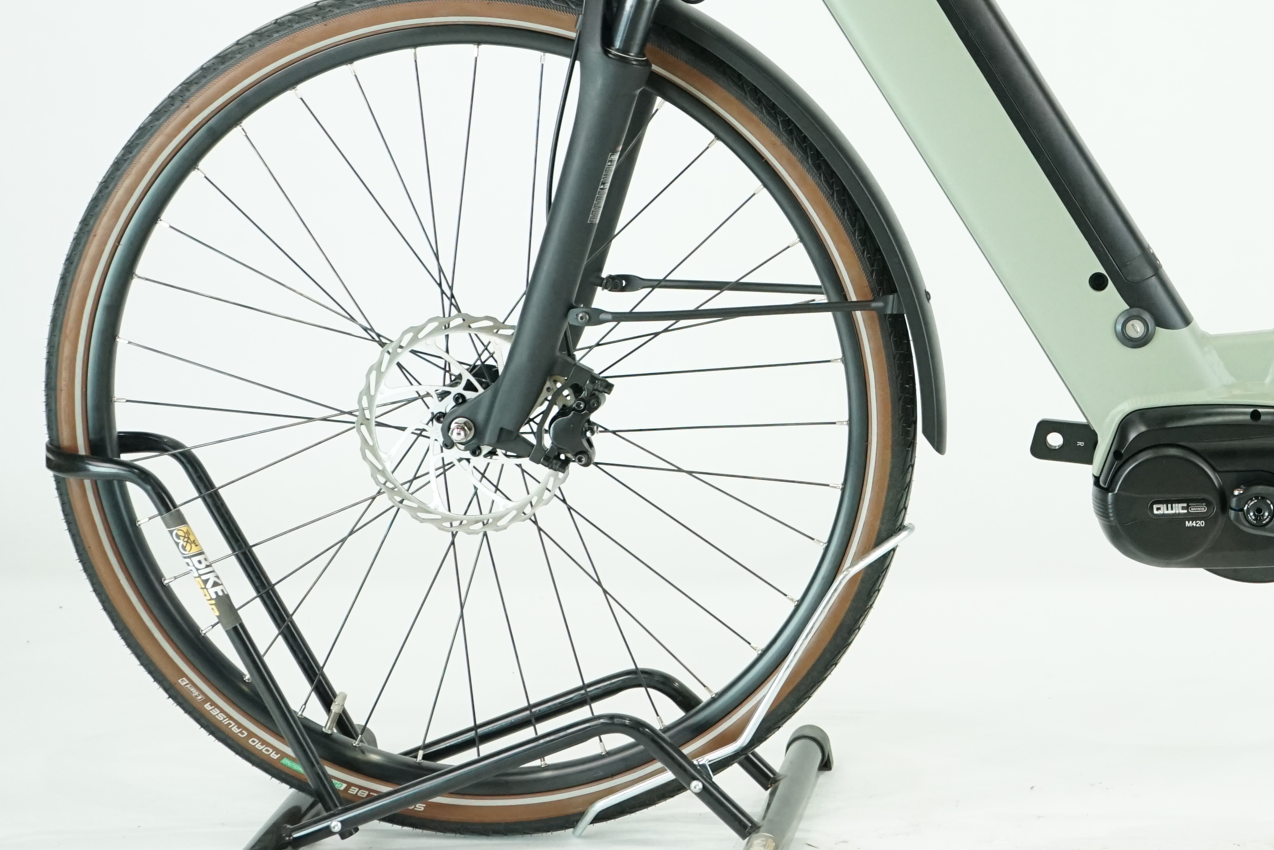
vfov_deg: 13.6
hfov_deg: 20.0
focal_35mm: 100
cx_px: 1167
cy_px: 65
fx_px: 3539
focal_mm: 50
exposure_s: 1/200
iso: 2500
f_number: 5.6
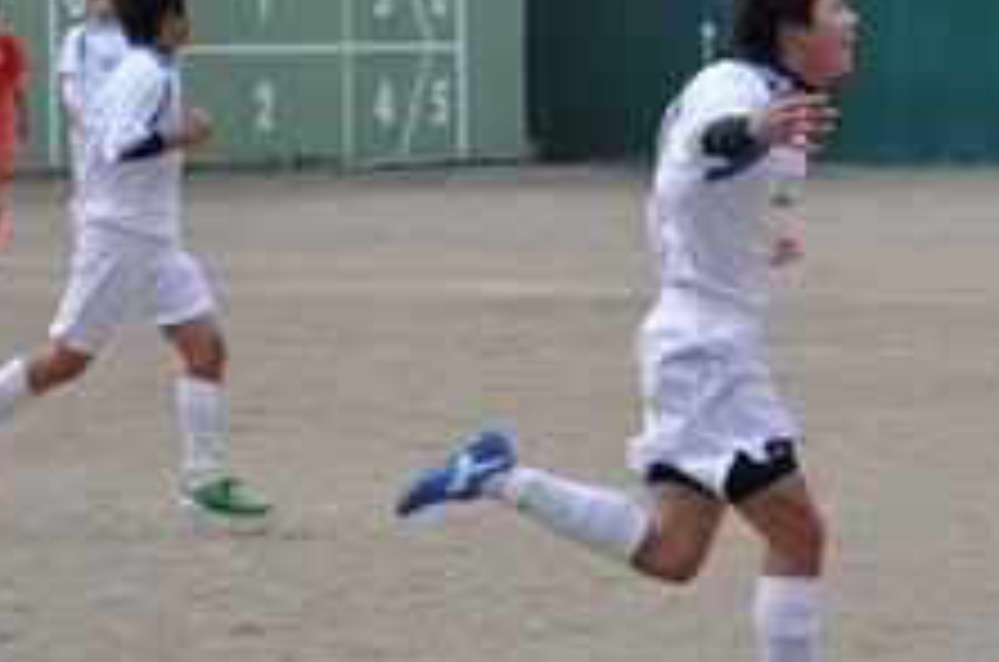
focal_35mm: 343
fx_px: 9498
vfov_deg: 4.0
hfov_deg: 6.0
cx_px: 688
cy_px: 97
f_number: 4.2
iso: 720
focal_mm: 82
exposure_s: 1/1000
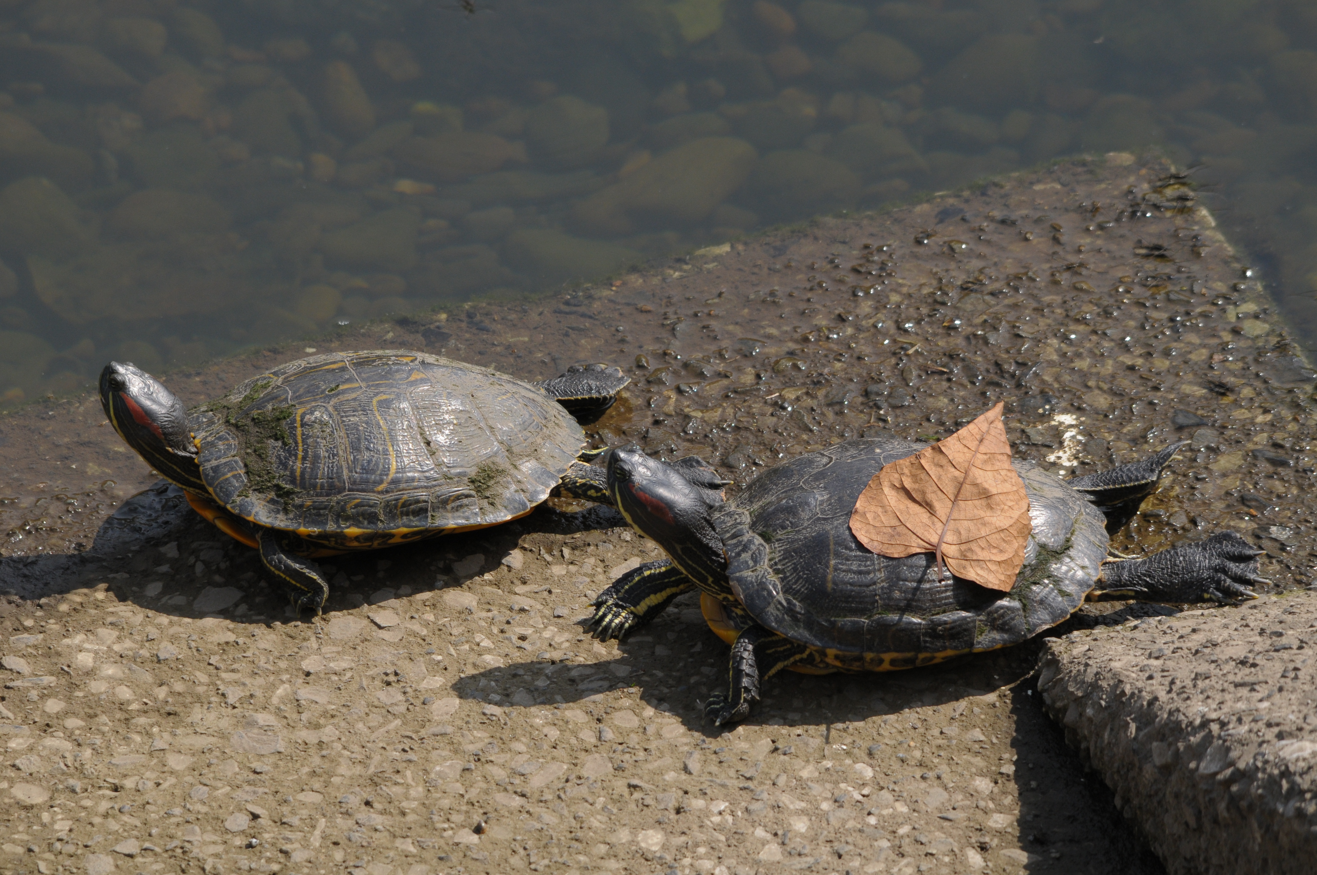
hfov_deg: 3.6
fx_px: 20827
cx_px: 658
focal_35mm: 570
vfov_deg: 2.4
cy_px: 438
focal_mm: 380
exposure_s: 1/640
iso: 400
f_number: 10
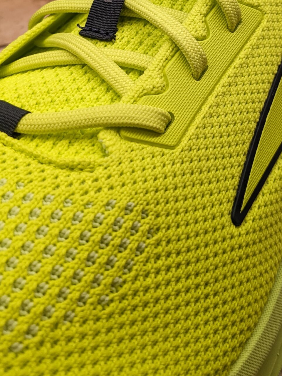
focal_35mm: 54
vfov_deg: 33.0
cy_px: 11
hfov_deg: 26.9
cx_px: 183
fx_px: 587
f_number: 1.73
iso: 55
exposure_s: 1/183
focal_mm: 4.38
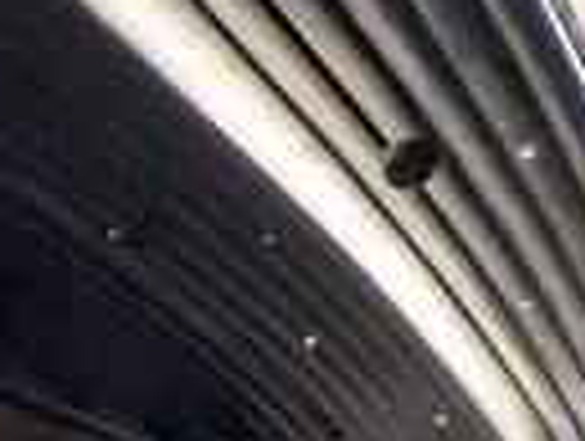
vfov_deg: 21.5
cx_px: -72
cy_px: 630
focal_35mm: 59
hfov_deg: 29.2
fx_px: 999
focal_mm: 2.23
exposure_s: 1/10.2
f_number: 1.95
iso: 464
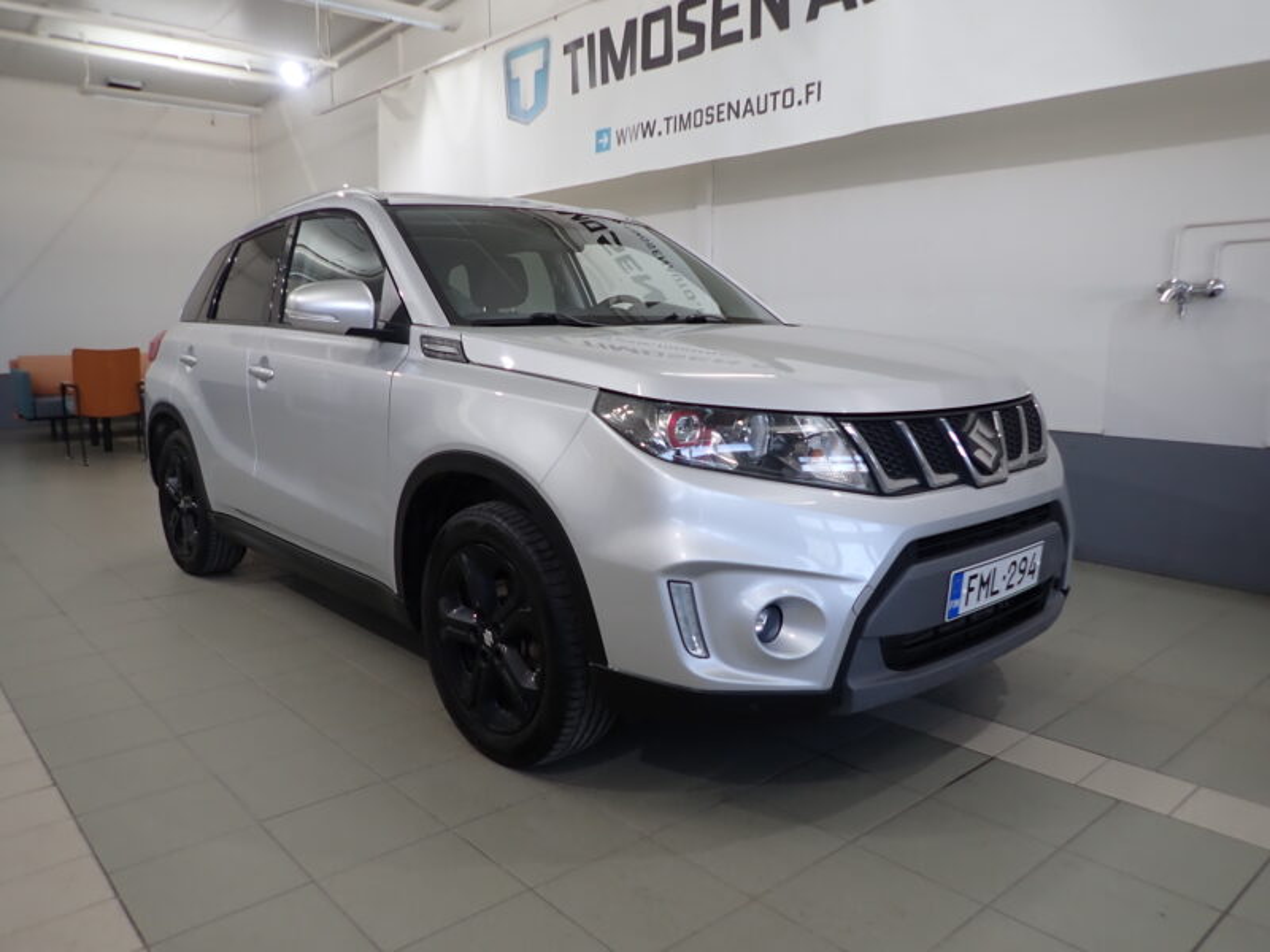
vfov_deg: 54.9
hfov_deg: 69.4
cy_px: 476
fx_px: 917
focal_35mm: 25
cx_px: 635
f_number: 2
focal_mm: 4.5
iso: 100
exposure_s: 1/100
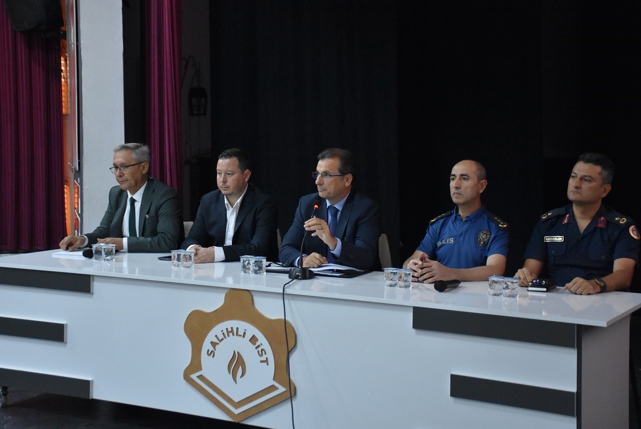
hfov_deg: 35.0
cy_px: 214
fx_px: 1016
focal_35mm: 57
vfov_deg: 23.8
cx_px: 320
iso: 3600
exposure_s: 1/60
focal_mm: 38
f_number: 4.2
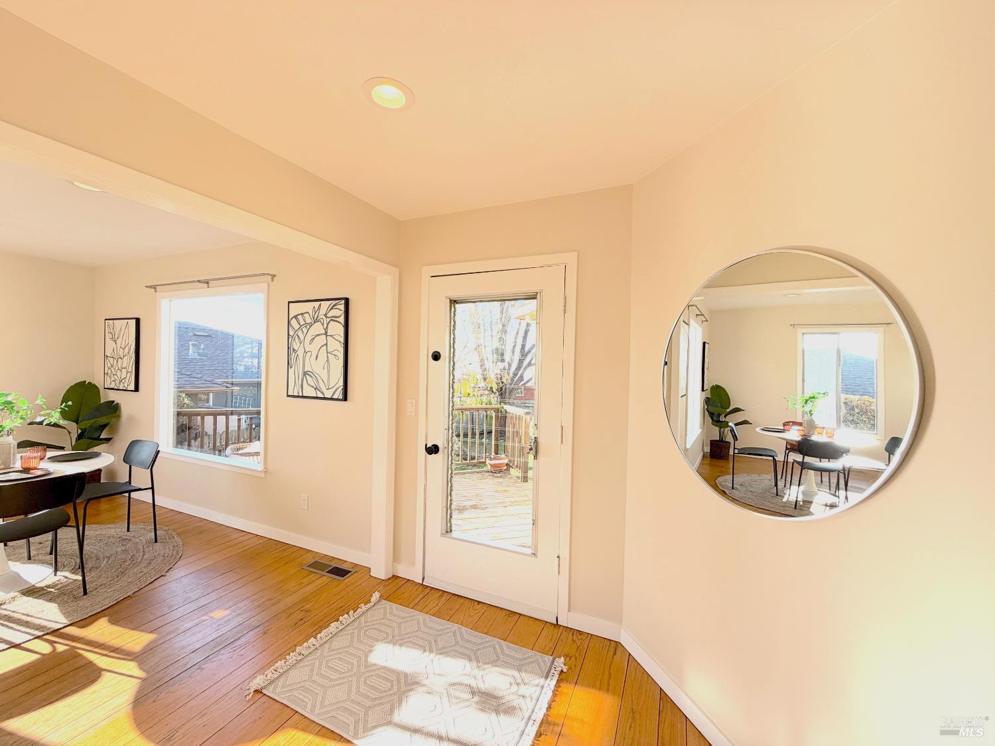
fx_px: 402
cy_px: 373
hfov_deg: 102.1
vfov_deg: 85.7
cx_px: 498
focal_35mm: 14
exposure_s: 1/258
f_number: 2.2
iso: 40
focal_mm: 2.22
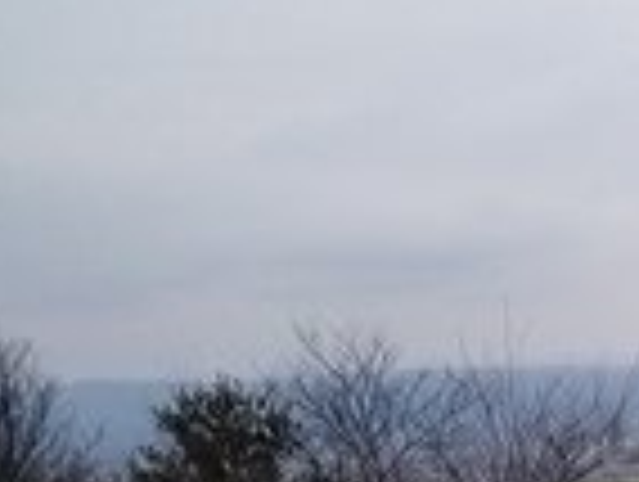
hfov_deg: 23.1
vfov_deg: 18.8
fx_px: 1350
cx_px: 868
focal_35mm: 73
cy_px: 617
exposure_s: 1/18
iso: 200
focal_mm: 4.2
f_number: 1.7
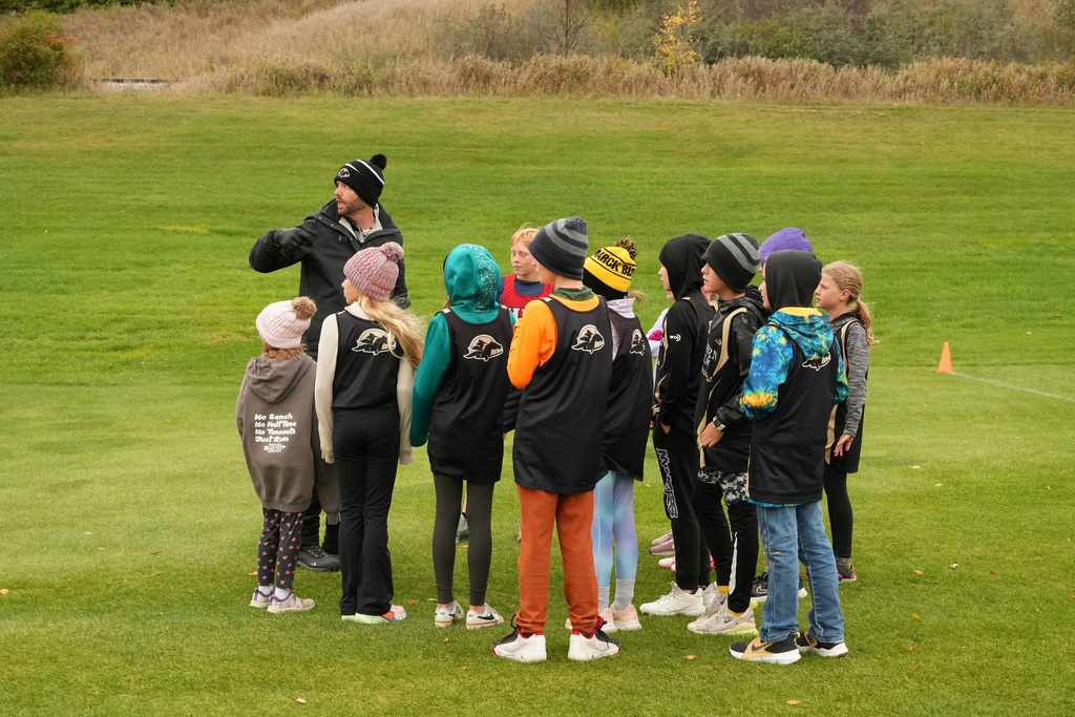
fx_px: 1926
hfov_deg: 31.2
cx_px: 538
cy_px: 358
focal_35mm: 64
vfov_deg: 21.1
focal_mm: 43
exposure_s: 1/640
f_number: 6.3
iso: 2000
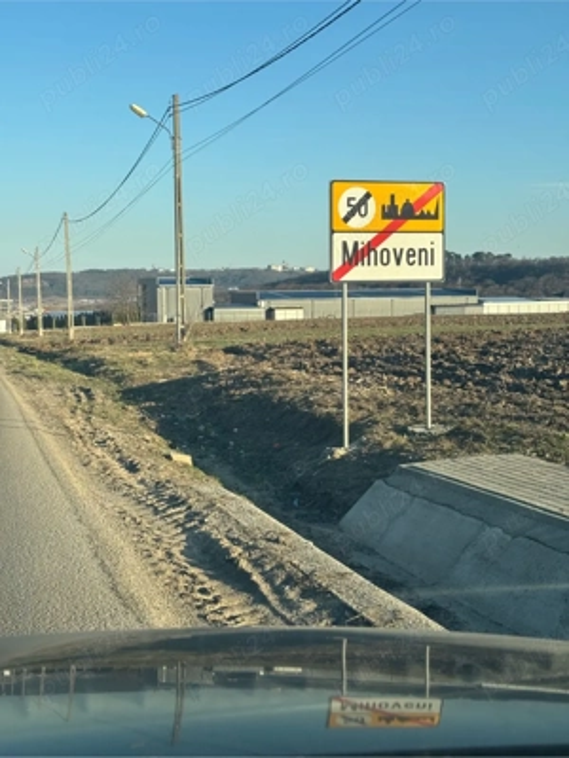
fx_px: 1140
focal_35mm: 52
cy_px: 379
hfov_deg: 28.0
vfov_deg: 36.8
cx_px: 284
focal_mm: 5.96
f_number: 1.6
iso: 32
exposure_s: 1/1092
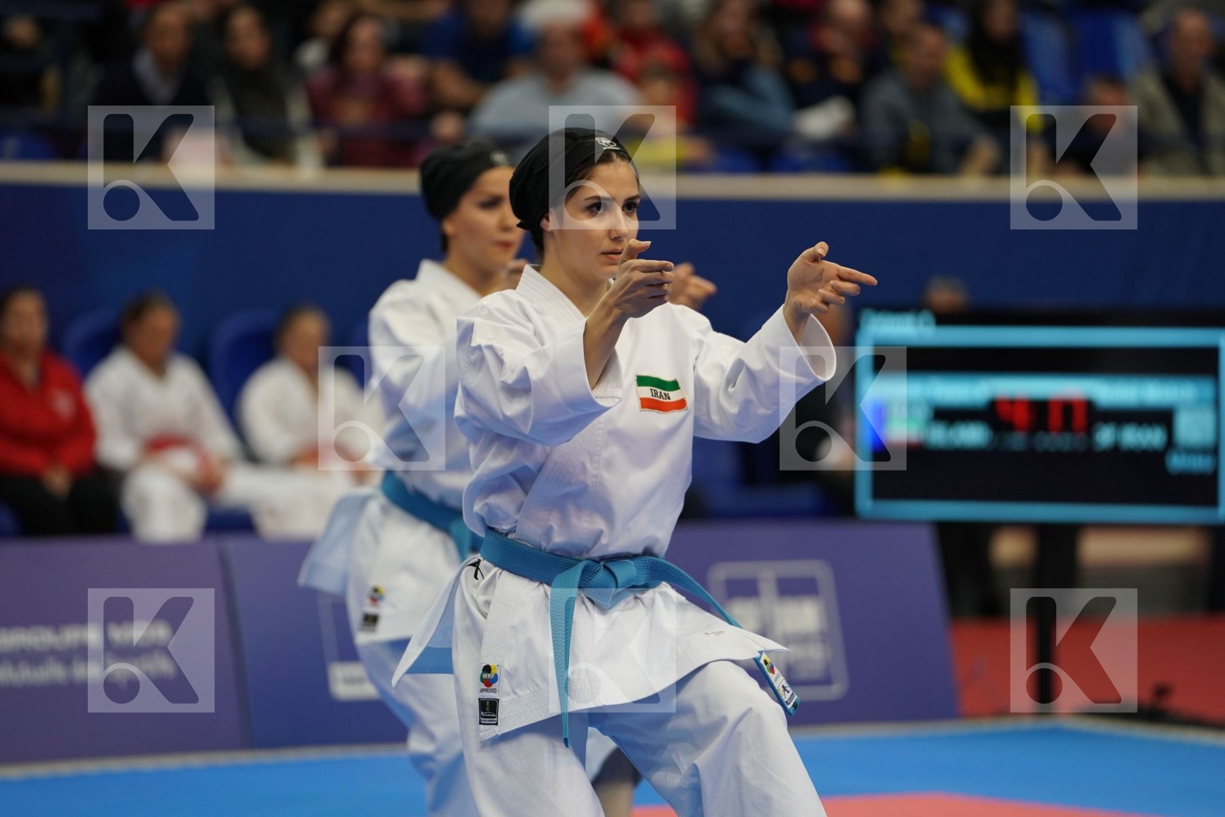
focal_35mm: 200
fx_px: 6805
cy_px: 408
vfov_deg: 6.9
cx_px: 612
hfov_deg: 10.3
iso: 1250
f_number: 2.8
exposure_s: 1/500
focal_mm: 200
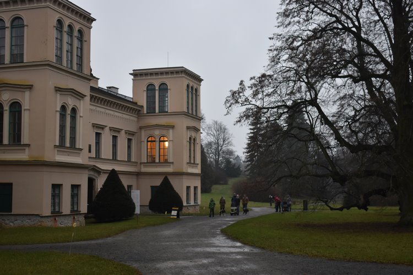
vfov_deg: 25.1
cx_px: 206
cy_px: 138
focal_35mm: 54
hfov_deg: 36.9
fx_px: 619
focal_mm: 36
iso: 800
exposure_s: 1/60
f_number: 4.8
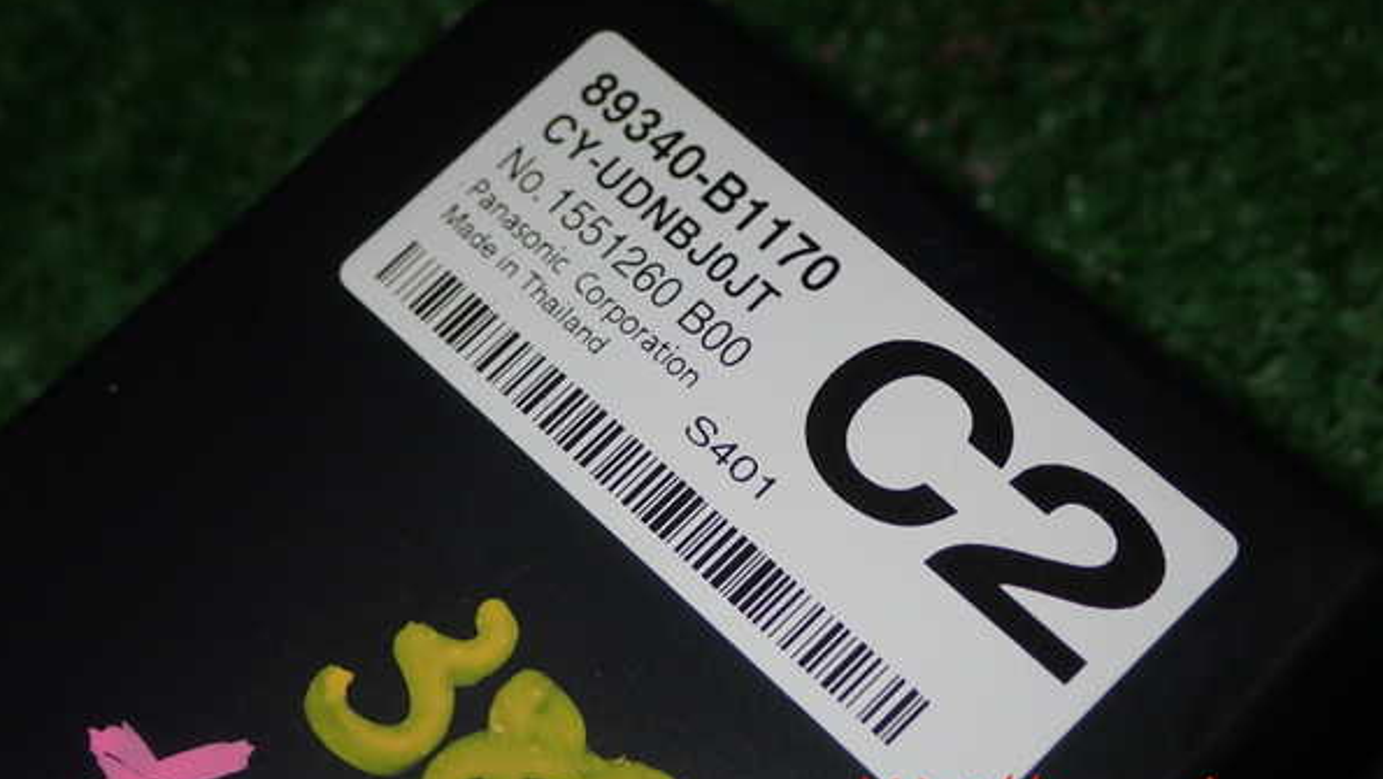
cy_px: 307
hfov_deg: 27.2
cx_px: 688
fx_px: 2861
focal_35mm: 78
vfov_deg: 15.5
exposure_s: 1/60
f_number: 11
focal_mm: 12.73
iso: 200
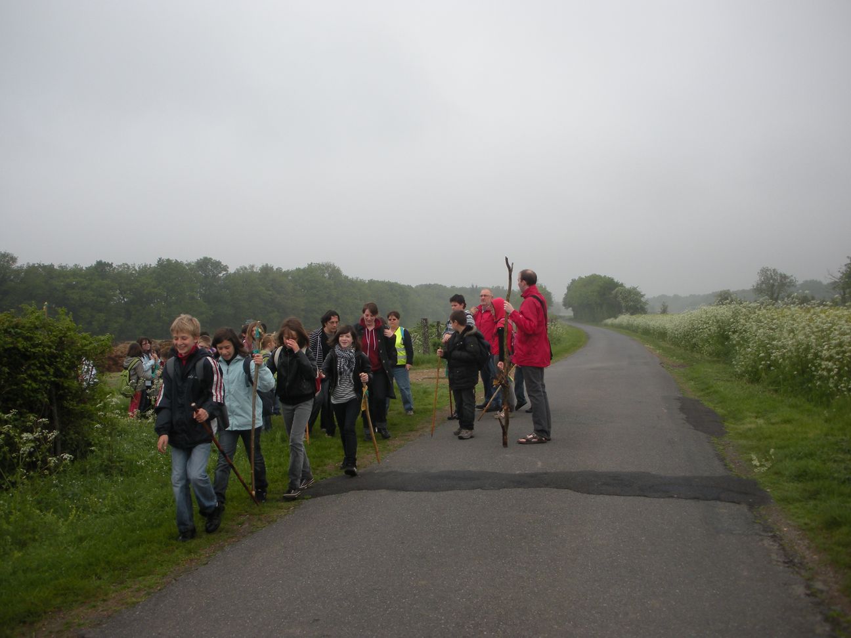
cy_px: 319
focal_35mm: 35
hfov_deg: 52.6
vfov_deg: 40.7
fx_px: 860
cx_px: 426
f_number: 3.5
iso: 64
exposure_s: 1/241
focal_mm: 6.3
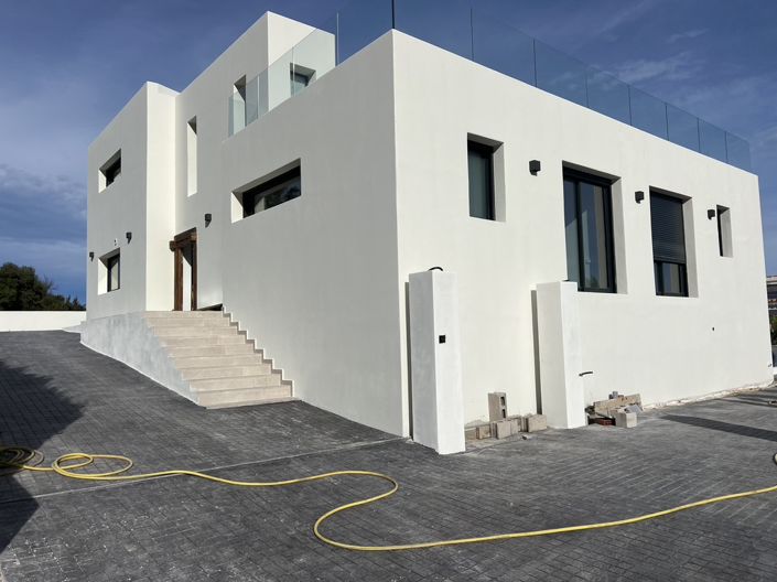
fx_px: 583
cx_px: 388
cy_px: 291
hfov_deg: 67.3
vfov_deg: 53.0
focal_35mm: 26
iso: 50
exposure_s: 1/16393
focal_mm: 5.7
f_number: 1.5
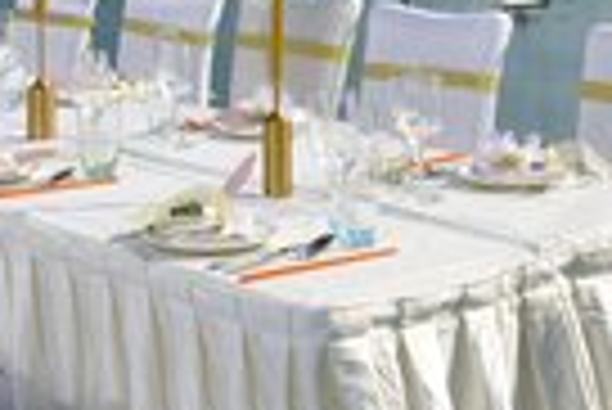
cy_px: -173
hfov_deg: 21.4
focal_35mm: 95
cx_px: 328
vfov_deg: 13.7
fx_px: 1617
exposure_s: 1/3200
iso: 1250
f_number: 8
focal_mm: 18
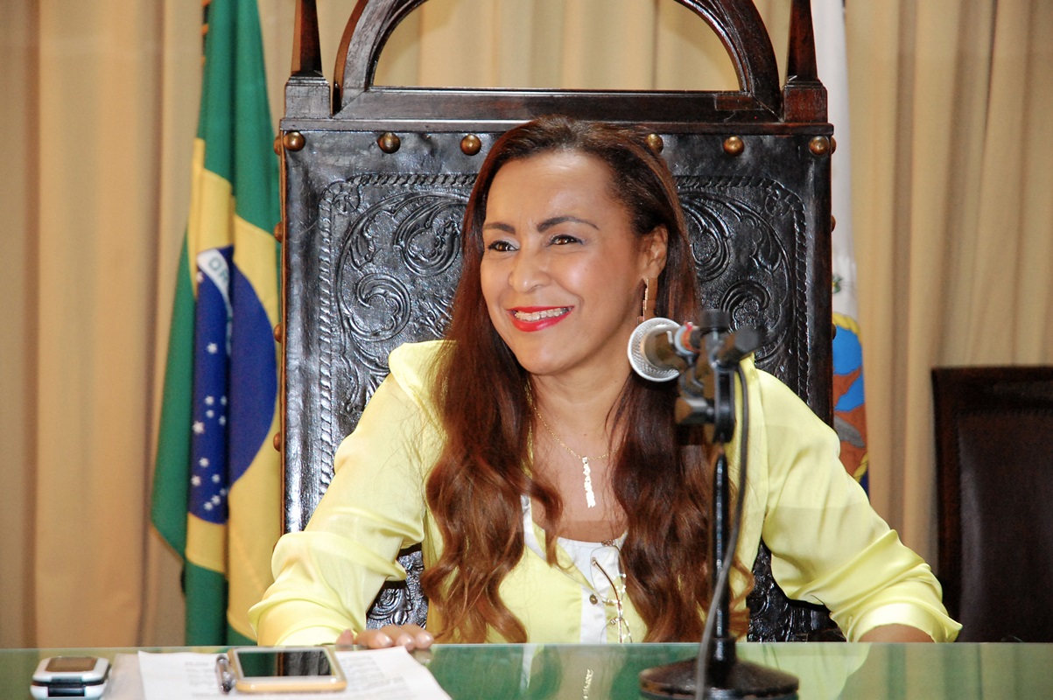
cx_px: 526
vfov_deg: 13.0
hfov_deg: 19.5
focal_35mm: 105
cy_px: 350
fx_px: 3069
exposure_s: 1/80
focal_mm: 70
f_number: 4.5
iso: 1600
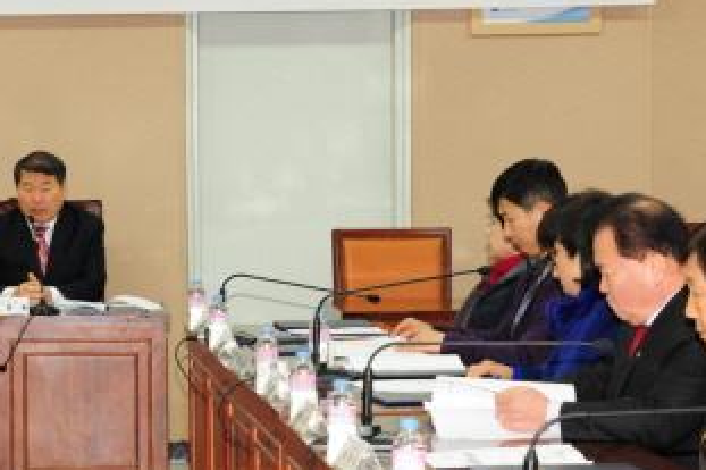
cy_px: 265
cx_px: 45
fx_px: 2646
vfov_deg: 10.1
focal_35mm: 135
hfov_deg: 15.0
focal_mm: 70
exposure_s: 1/60
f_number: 9
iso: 1600
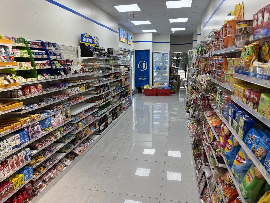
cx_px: 135
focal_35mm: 24
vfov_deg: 56.8
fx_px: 187
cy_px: 102
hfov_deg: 71.6
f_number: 1.78
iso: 64
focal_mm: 6.76
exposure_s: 1/156
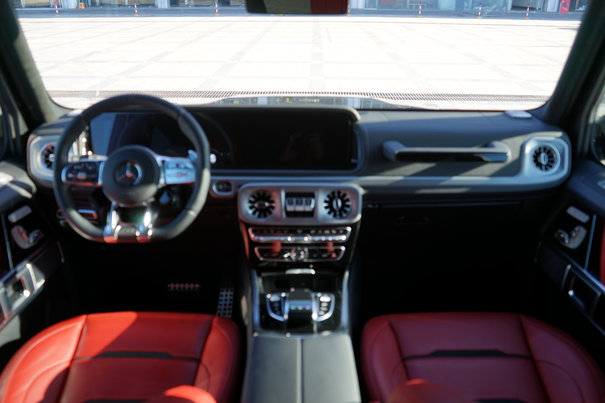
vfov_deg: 42.3
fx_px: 521
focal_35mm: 31
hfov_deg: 60.3
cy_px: 202
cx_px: 302
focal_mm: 31
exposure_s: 1/60
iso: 100
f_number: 4
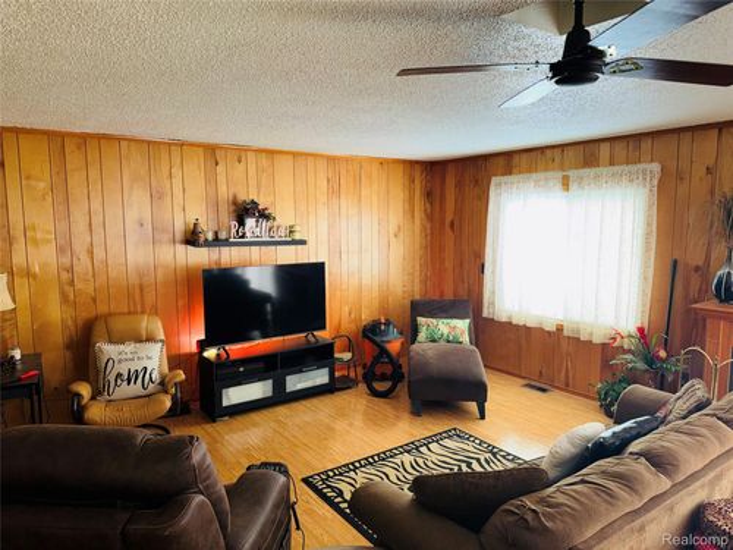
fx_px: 508
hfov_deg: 71.6
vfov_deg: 56.8
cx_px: 366
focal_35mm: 24
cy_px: 275
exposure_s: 1/19
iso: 50
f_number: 1.78
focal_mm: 6.76
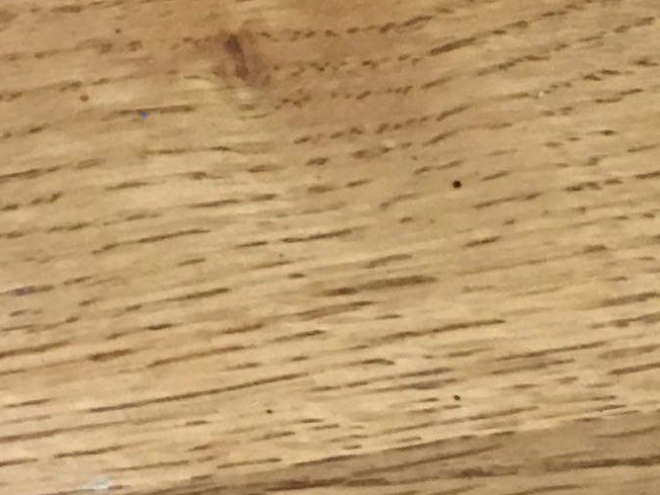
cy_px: 1476
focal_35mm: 175
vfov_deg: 7.5
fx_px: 3337
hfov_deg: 10.5
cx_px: -619
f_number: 2.2
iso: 80
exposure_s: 1/8
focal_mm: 4.15
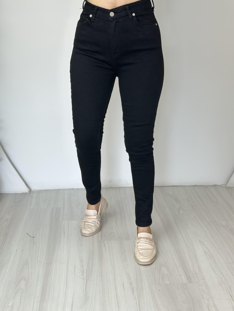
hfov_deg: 30.3
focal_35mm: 48
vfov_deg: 39.7
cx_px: 117
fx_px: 433
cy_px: 156
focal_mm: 6.86
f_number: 1.78
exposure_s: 1/100
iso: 64
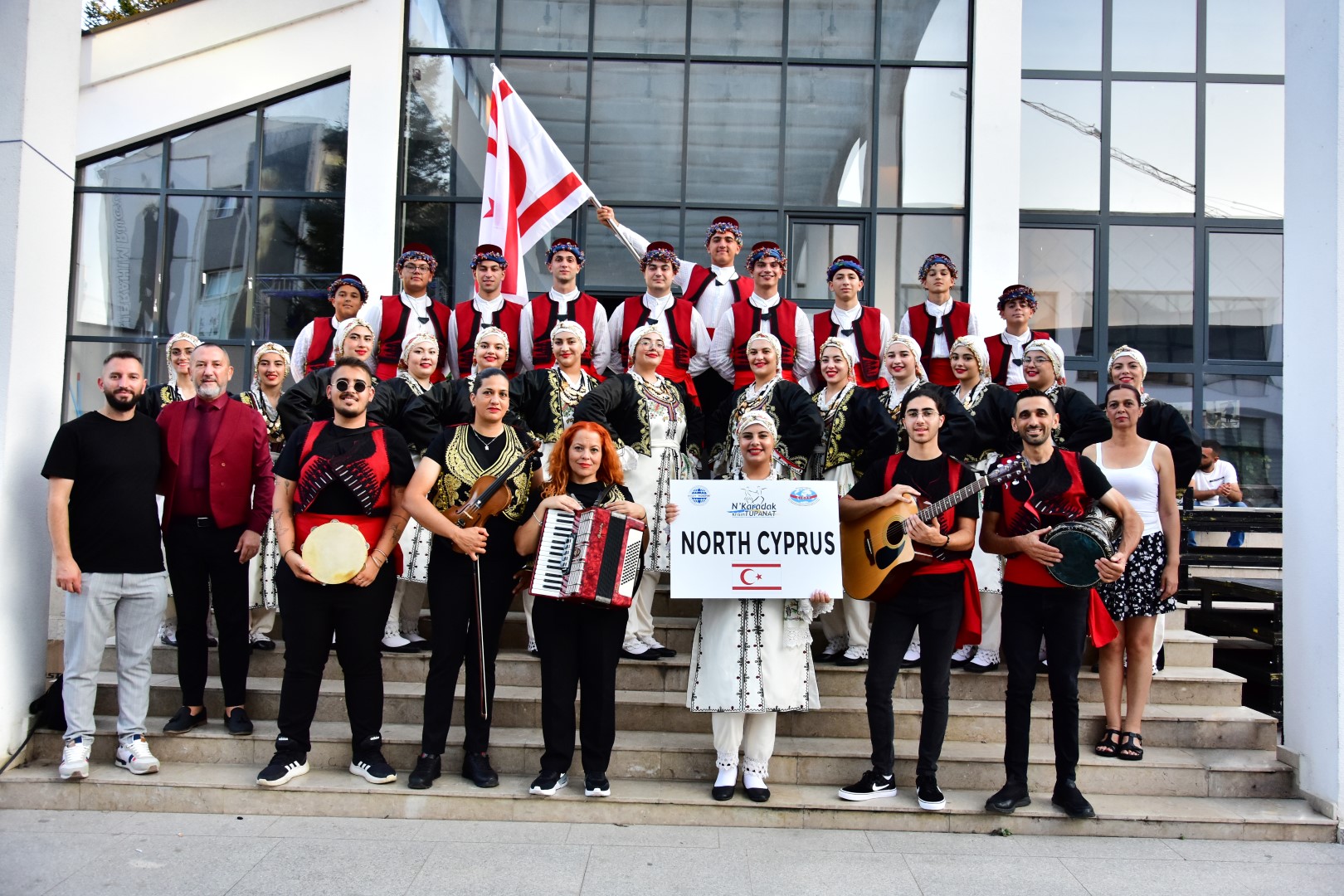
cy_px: 448
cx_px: 672
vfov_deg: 47.9
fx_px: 1008
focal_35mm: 27
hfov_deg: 67.4
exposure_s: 1/250
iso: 800
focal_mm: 18
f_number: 4
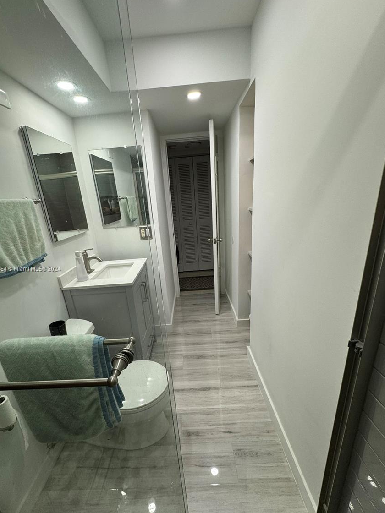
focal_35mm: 15
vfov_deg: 98.1
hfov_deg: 81.7
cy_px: 269
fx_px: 222
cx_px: 183
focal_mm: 2.22
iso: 100
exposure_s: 1/120
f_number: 2.2
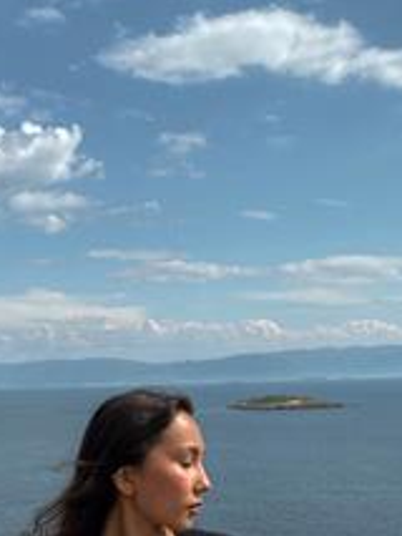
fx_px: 1005
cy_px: 487
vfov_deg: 28.6
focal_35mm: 65
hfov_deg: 22.6
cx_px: 166
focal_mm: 4.25
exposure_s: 1/3300
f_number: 1.8
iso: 32
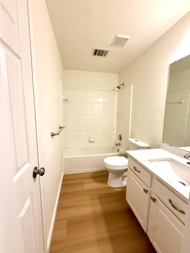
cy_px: 126
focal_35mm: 14
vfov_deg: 102.1
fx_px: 102
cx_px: 95
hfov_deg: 85.7
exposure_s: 1/120
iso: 320
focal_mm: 2.22
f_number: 2.2
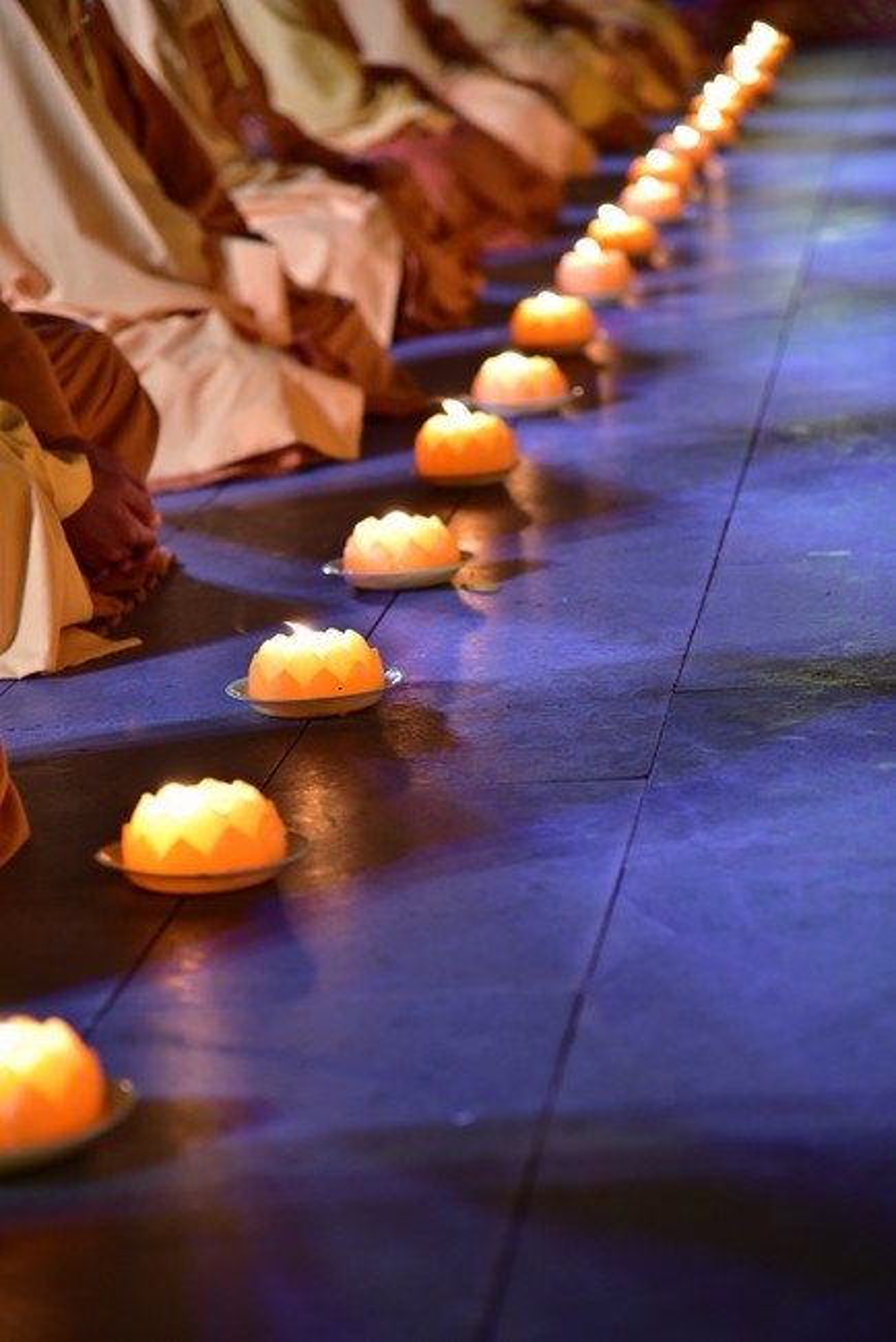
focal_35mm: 120
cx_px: 448
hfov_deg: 11.4
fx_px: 4475
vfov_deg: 17.1
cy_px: 671
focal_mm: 120
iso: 3200
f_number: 4
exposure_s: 1/40
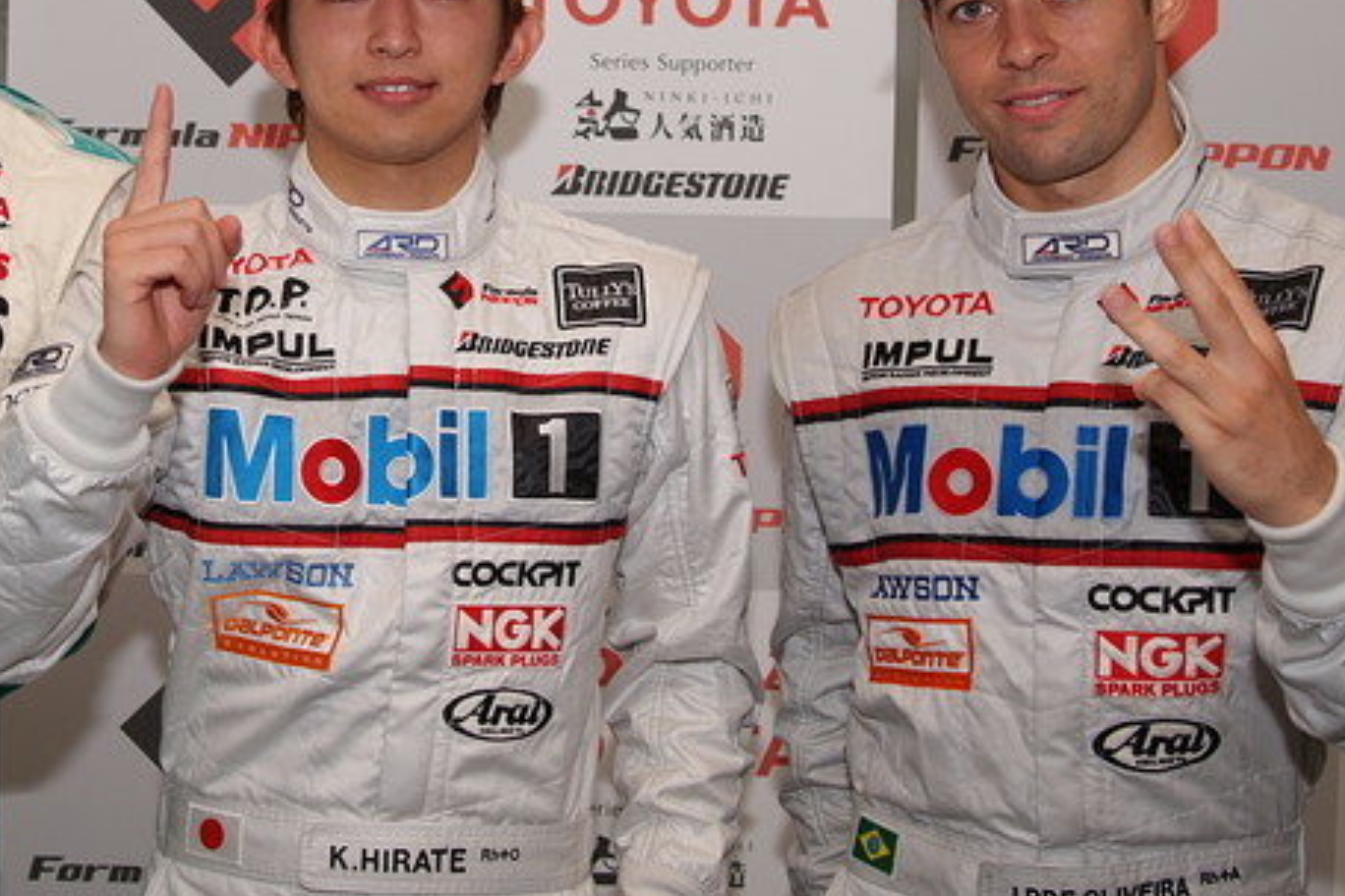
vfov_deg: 9.3
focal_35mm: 147
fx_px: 5492
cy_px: 286
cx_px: 439
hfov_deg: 13.9
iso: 100
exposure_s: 1/60
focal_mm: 62
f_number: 4
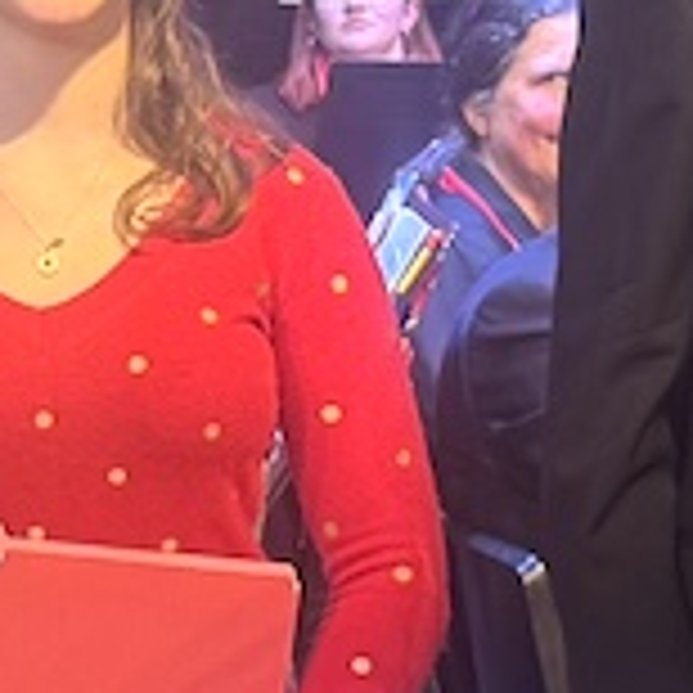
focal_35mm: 206
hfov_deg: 8.0
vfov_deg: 8.5
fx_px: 4666
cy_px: 511
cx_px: -850
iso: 200
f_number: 1.78
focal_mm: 6.76
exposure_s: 1/60
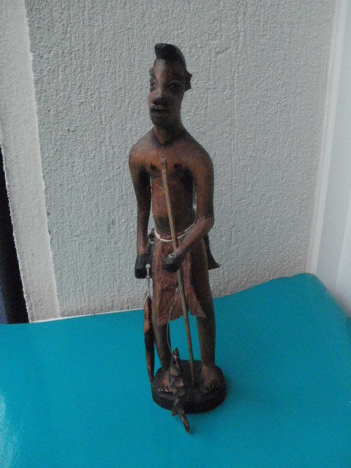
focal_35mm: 36
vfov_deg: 51.4
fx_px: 487
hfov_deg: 39.7
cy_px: 234
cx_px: 176
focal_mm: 6.3
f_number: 5.6
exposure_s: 1/160
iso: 800
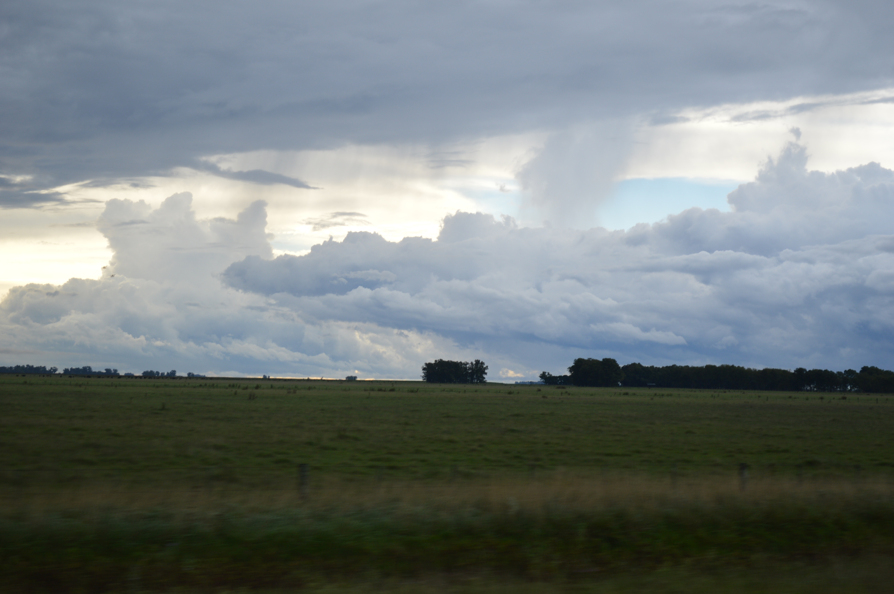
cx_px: 447
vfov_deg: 18.9
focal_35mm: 72
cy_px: 297
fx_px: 1786
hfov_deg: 28.1
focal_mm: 48
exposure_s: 1/160
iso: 100
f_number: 6.3
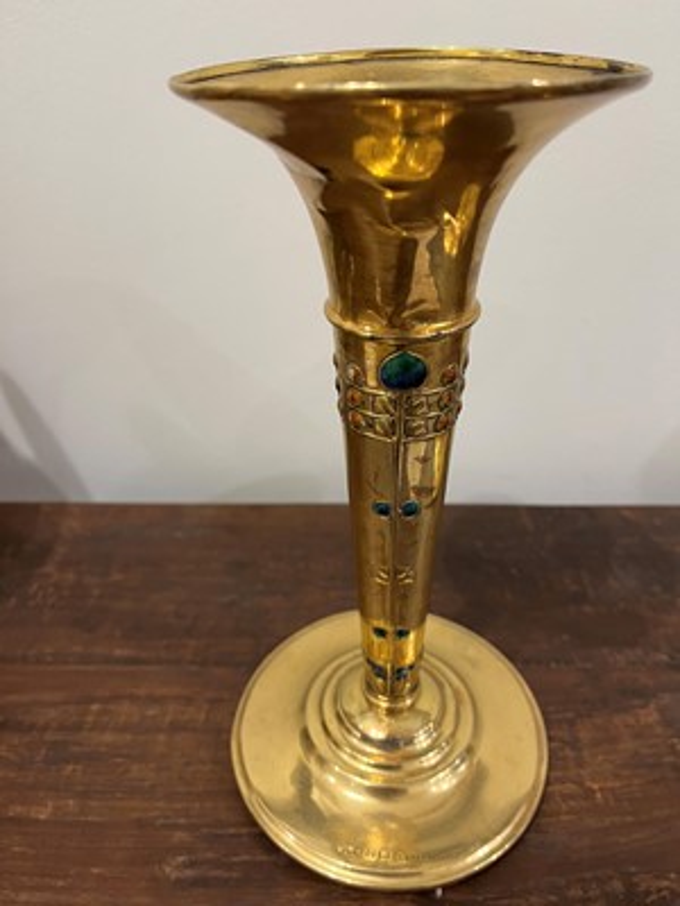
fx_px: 681
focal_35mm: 26
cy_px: 453
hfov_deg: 53.1
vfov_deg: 67.3
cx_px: 340
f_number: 1.6
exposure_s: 1/50
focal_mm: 5.1
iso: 160
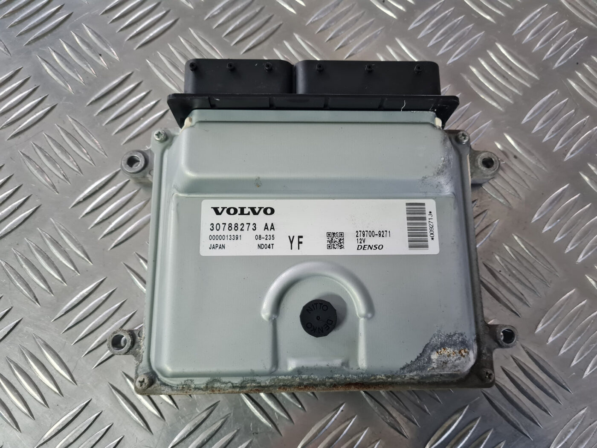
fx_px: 448
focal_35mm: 26
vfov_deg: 53.1
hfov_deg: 67.3
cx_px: 298
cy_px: 224
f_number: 1.8
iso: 500
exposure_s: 1/50
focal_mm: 5.4
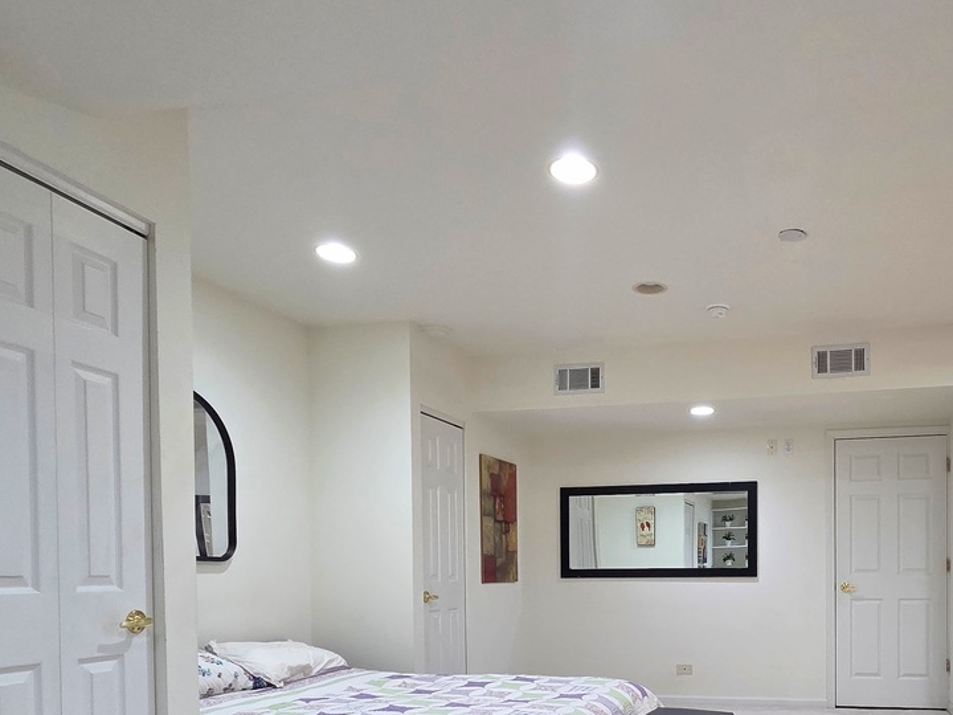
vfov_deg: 49.3
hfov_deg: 64.7
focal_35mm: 26
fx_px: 716
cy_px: 593
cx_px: 671
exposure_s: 1/60
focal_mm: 2.2
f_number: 2.2
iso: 320
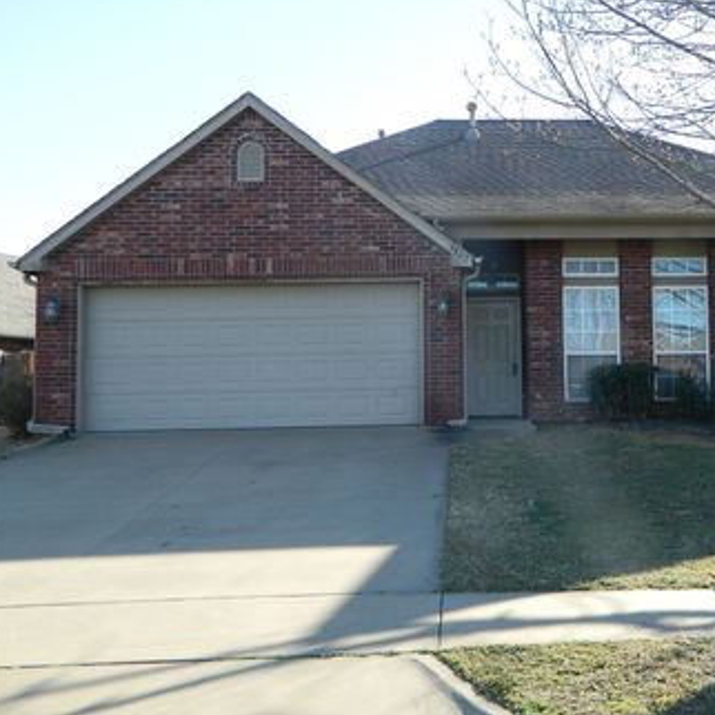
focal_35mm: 48
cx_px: 544
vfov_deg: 35.3
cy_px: 332
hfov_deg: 34.5
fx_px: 1122
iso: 80
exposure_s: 1/250
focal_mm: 6.2
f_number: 3.3
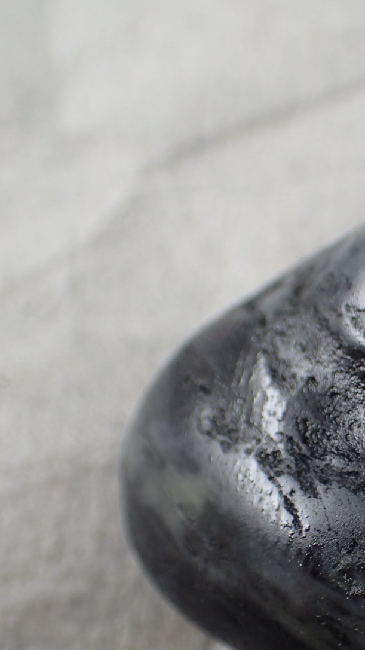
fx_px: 1326
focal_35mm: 77
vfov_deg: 27.4
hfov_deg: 15.0
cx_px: 465
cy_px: 422
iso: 100
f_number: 2.8
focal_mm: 7.34
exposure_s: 1/160
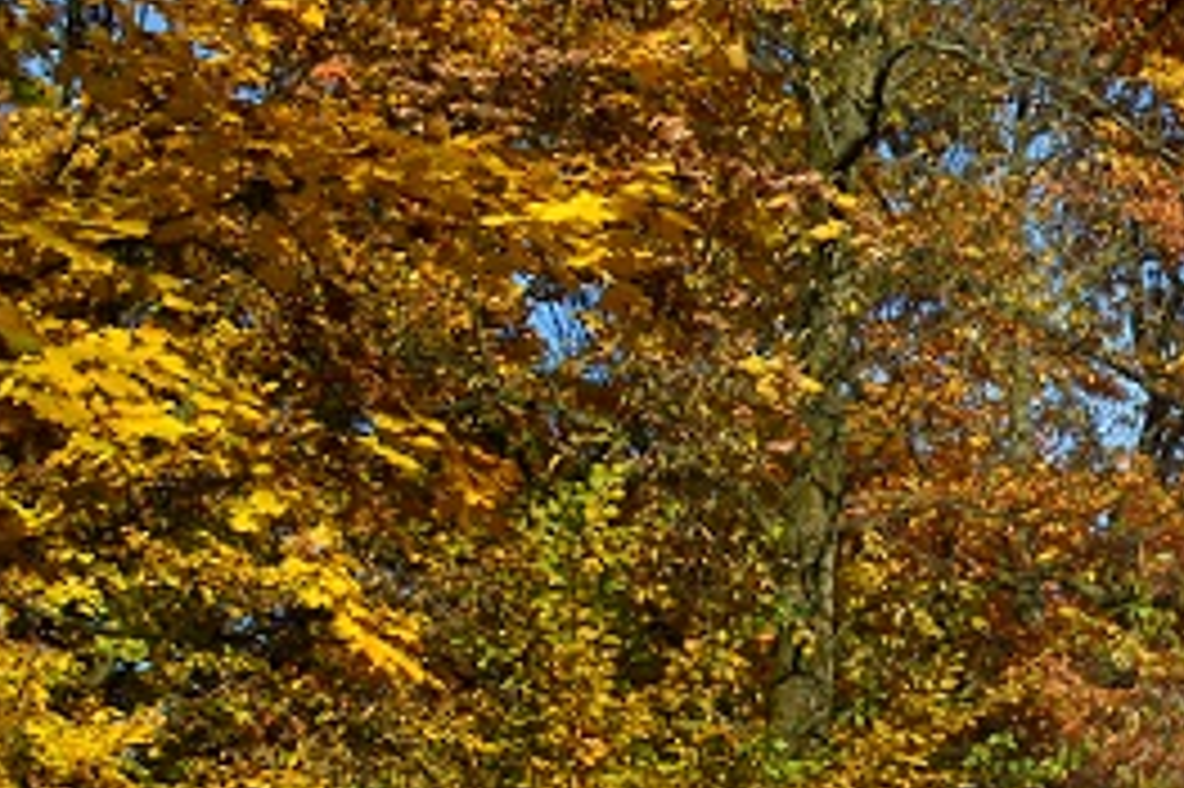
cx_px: 2249
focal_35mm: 131
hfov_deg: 13.7
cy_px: 892
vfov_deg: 10.3
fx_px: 4306
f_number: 6.3
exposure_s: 1/160
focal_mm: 18
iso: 200
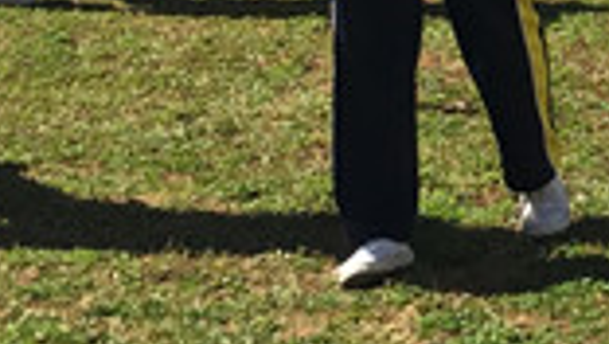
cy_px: -700
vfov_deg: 6.8
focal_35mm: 162
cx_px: 1007
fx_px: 2618
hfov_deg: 12.4
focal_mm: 4.15
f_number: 2.2
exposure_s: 1/1276
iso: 32
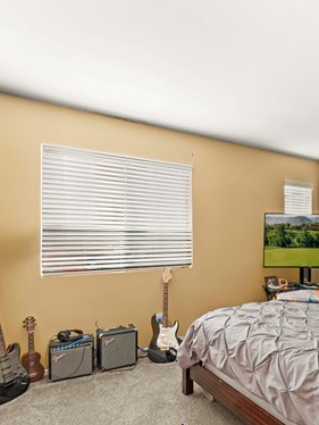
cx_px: 225
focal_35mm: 23
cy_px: 236
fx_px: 282
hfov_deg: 57.0
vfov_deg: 73.6
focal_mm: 14
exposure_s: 1/25
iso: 1600
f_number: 7.1
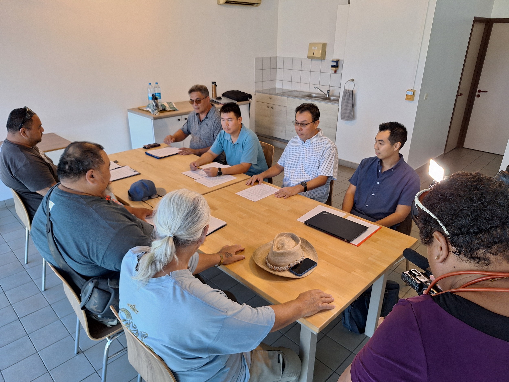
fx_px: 338
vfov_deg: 58.9
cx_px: 254
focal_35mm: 23
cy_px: 191
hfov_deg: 73.9
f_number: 1.8
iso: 160
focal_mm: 5.54
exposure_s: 1/50
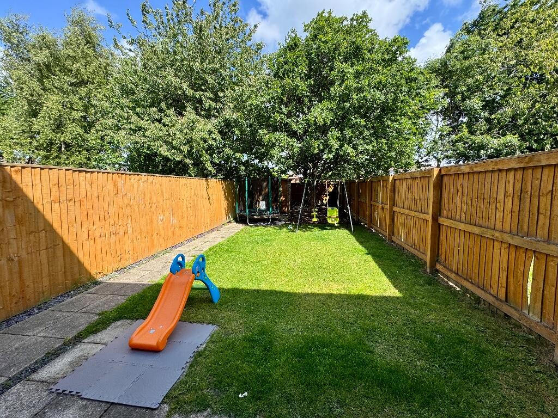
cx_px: 279
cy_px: 209
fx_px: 226
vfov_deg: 85.7
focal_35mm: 14
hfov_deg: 102.1
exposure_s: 1/779
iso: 40
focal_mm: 2.22
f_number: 2.2
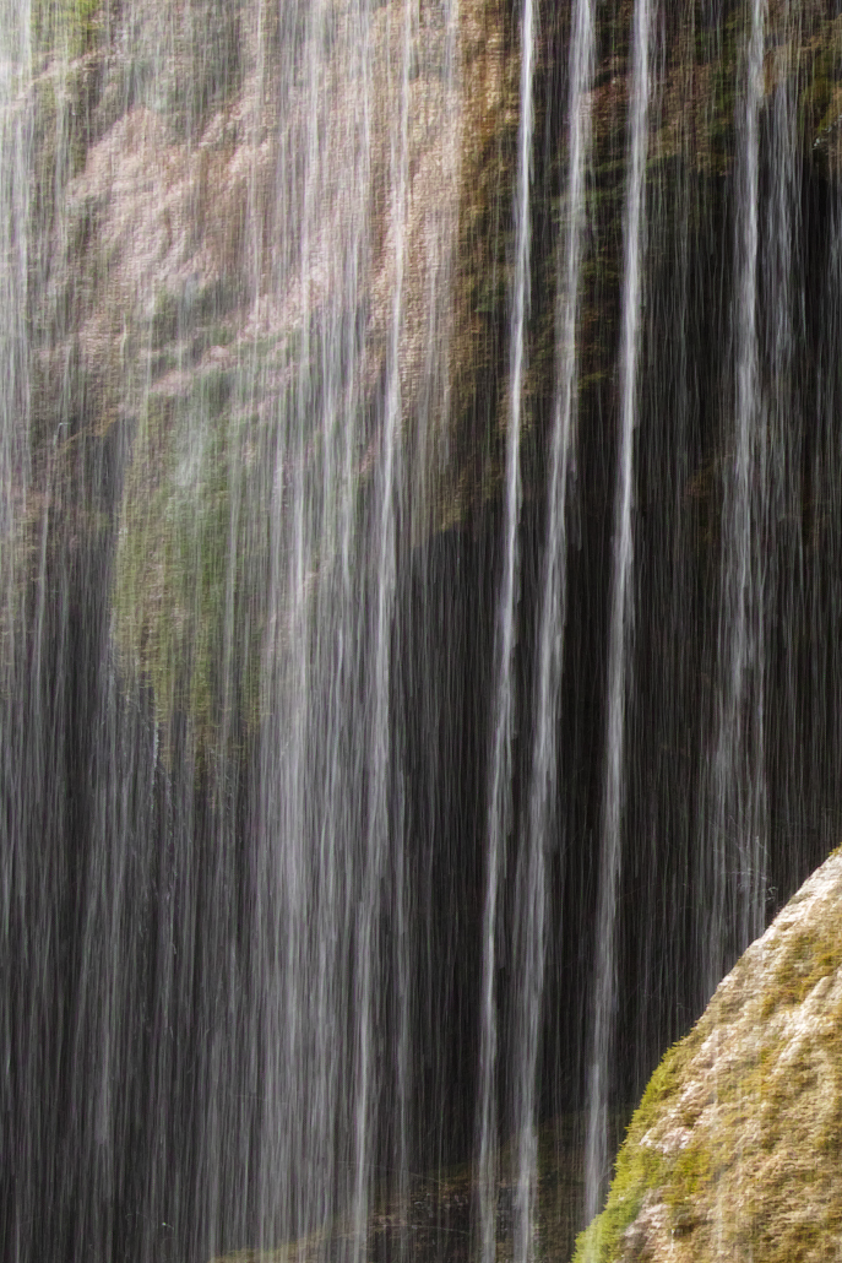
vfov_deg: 9.7
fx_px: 7444
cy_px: 846
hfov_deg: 6.5
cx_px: 833
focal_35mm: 212
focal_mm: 31
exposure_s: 1/15
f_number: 8
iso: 100
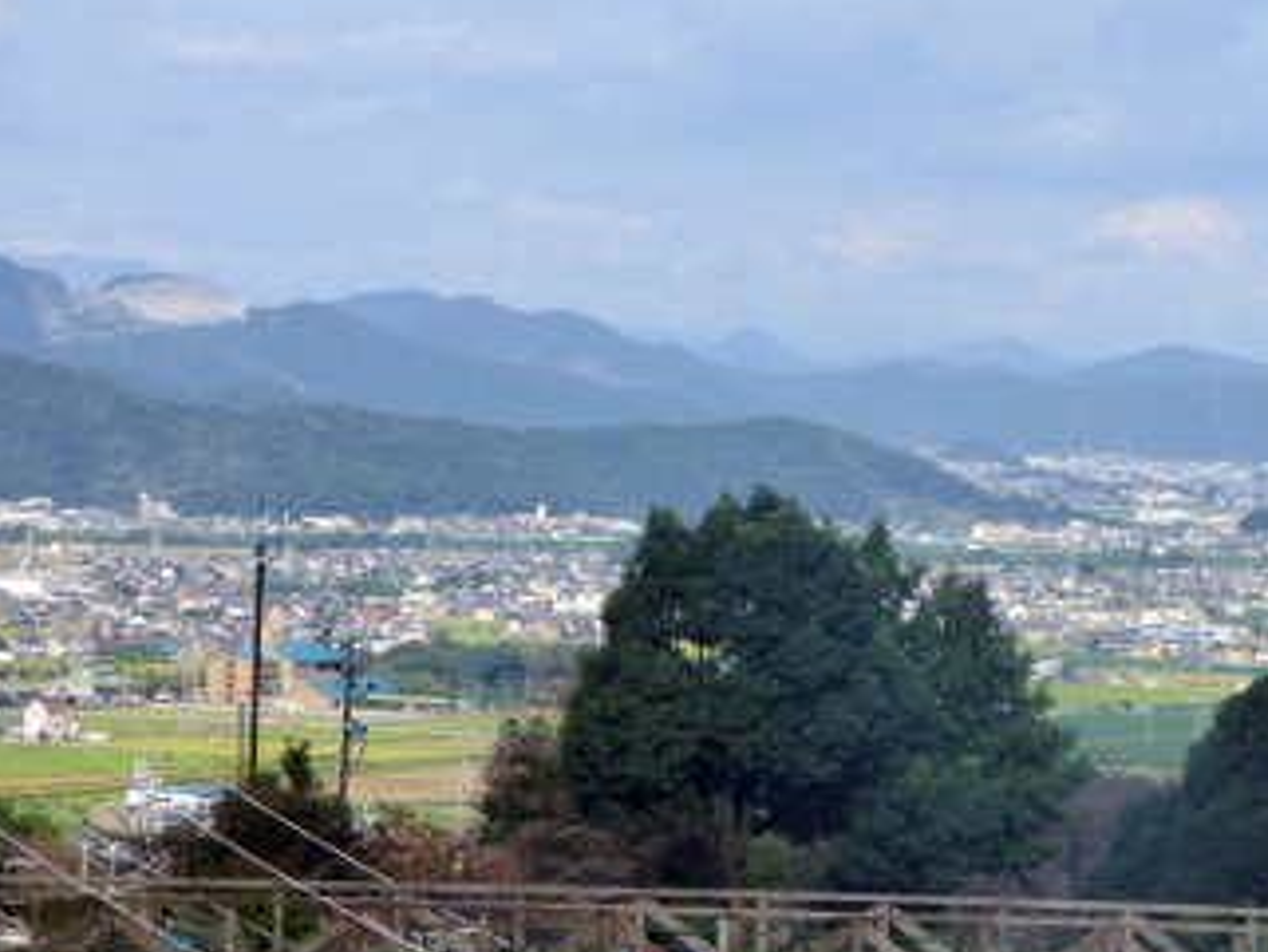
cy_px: 476
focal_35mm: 168
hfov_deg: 11.7
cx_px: 912
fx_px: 6156
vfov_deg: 8.8
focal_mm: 17.86
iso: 200
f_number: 4.8
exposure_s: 1/800
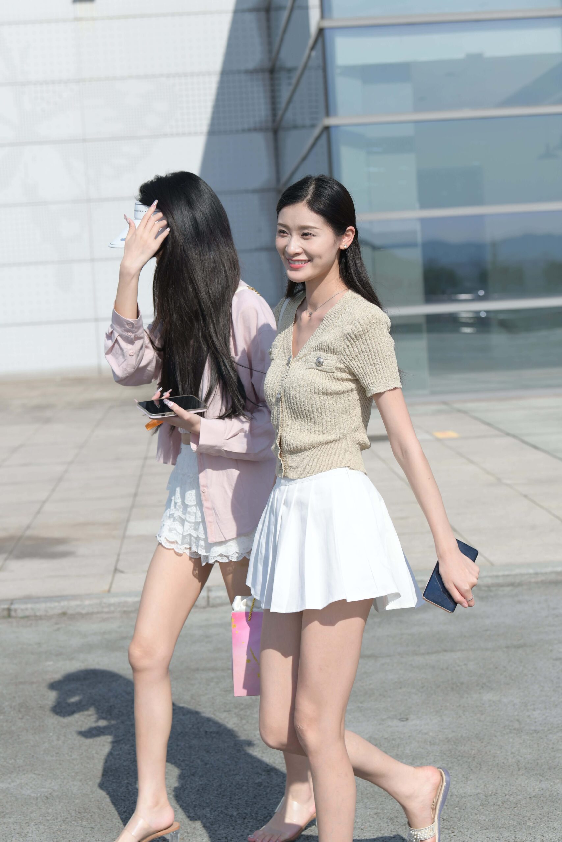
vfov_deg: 28.8
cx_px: 281
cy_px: 421
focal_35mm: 70
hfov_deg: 19.5
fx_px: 1639
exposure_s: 1/800
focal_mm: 70
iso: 125
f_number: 5.6
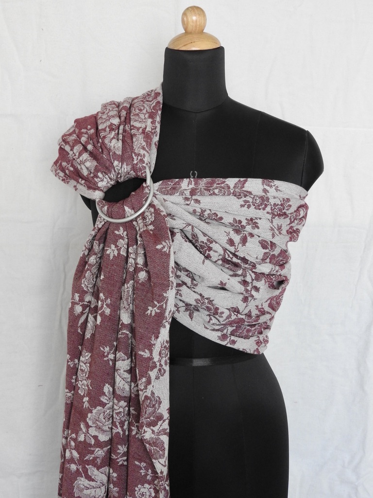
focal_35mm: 50
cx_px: 186
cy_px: 249
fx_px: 718
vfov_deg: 38.2
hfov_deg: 29.1
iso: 320
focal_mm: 9
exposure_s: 1/30
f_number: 4
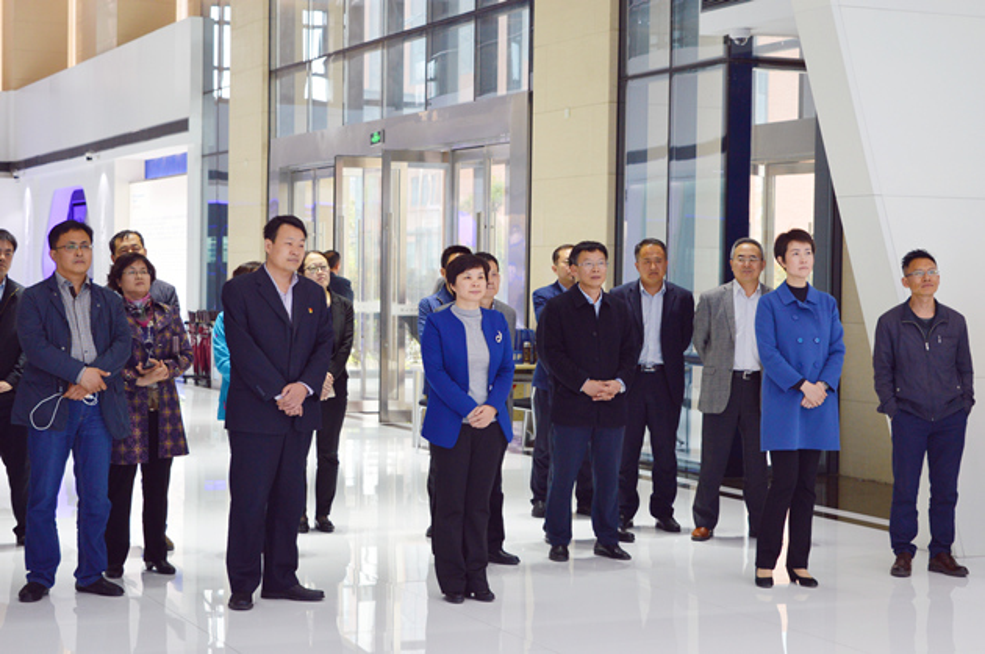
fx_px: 1885
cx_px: 492
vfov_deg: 19.7
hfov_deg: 29.3
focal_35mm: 69
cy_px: 327
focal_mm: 46
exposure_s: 1/60
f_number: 5
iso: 400
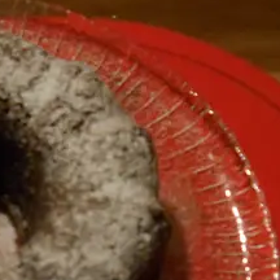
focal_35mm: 121
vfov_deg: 14.3
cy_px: 245
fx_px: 1107
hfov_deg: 14.0
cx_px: -40
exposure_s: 1/20
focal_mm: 6.72
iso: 400
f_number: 3.1
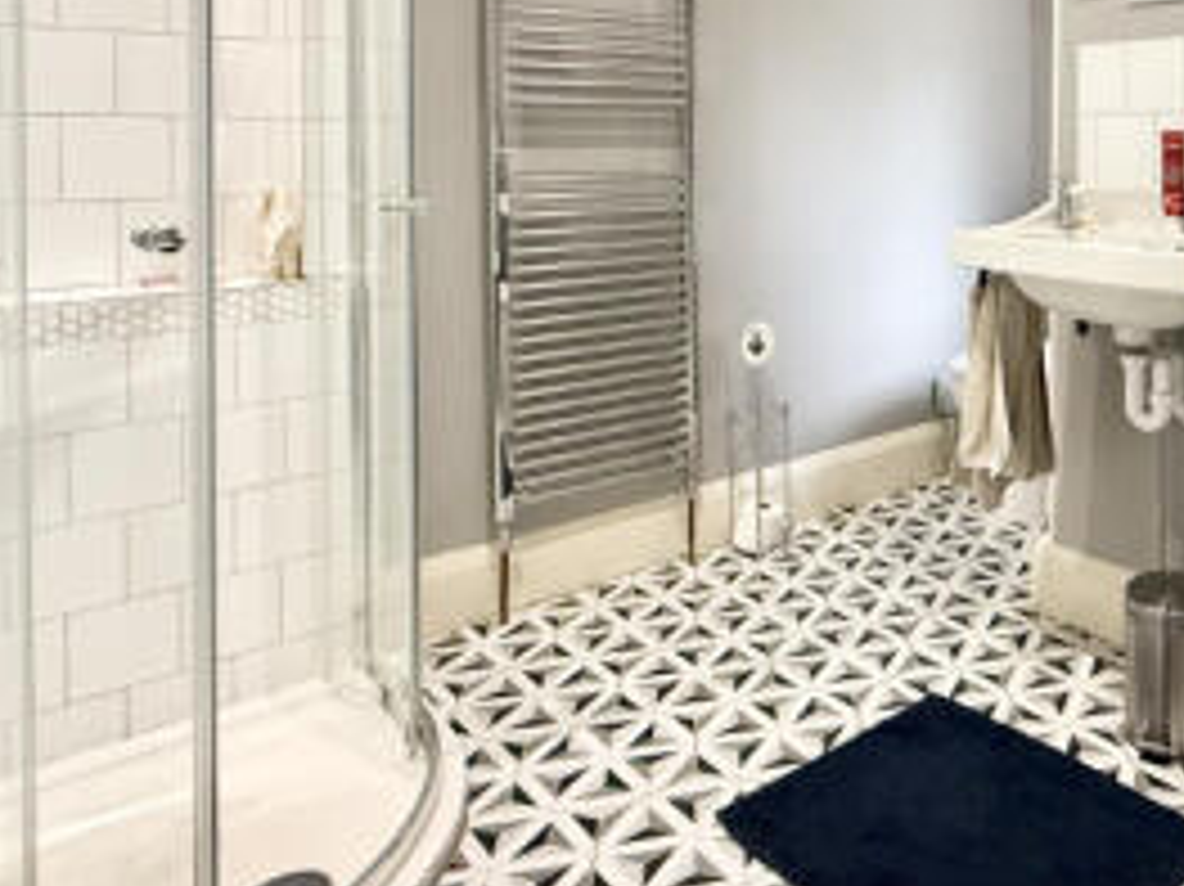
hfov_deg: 53.0
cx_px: 1006
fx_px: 1060
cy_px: 155
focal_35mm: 31
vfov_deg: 43.0
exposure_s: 1/100
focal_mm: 2.22
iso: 400
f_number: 2.2
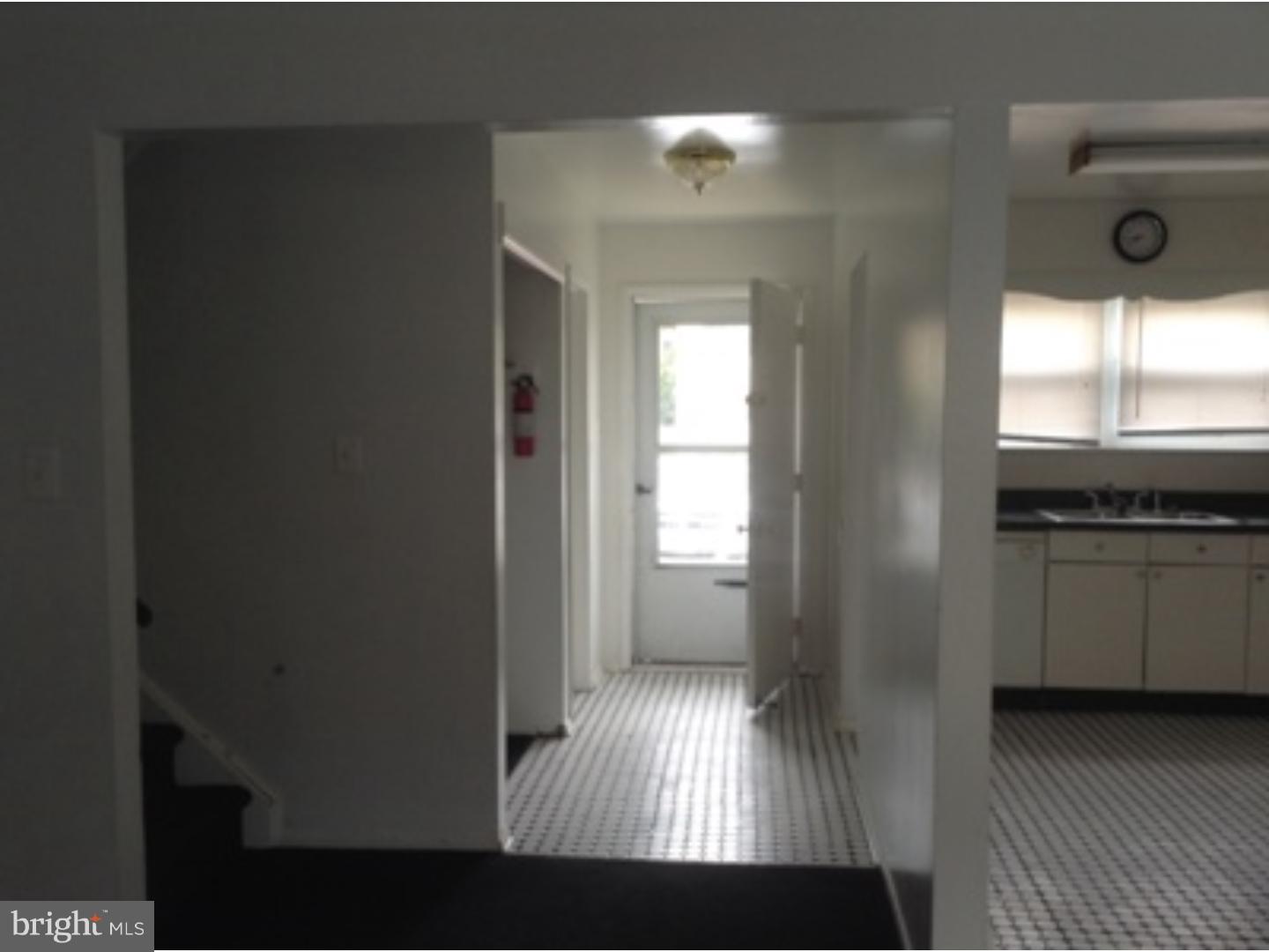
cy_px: 476
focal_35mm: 33
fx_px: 1210
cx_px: 634
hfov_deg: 55.4
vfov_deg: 42.9
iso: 32
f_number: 2.4
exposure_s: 1/30
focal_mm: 3.3
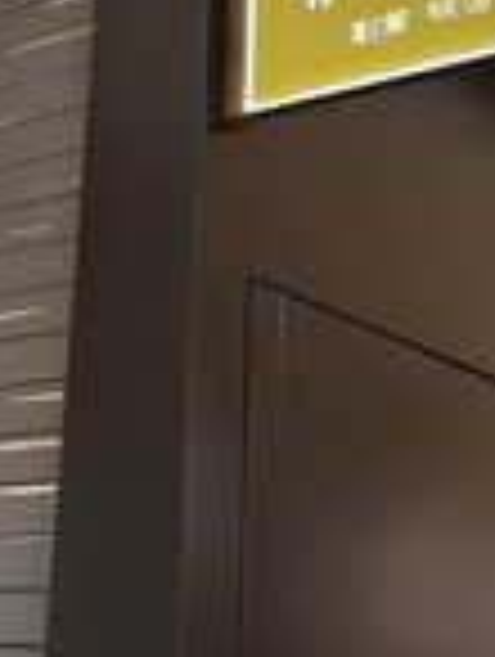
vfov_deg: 30.3
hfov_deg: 23.3
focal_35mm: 63
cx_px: 270
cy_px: 194
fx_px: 1198
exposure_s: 1/50
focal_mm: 5.54
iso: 320
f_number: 1.8
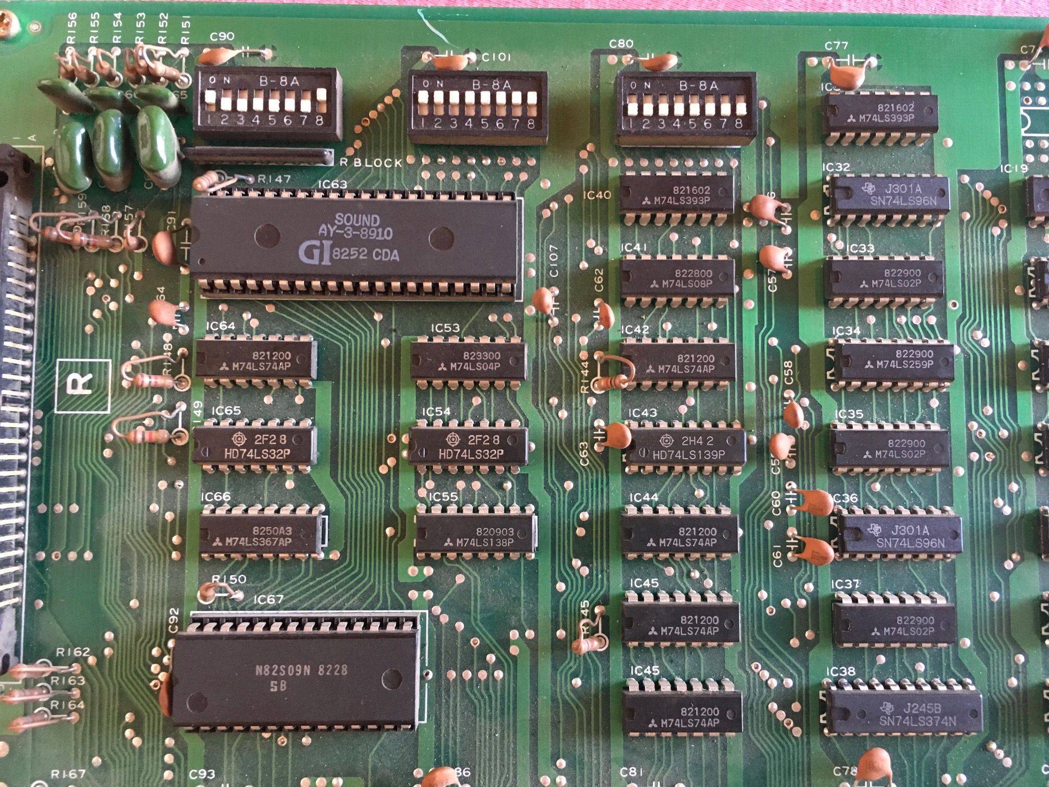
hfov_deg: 61.7
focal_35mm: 29
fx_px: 879
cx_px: 524
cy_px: 394
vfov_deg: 48.2
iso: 200
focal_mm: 4.15
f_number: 2.2
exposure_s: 1/20
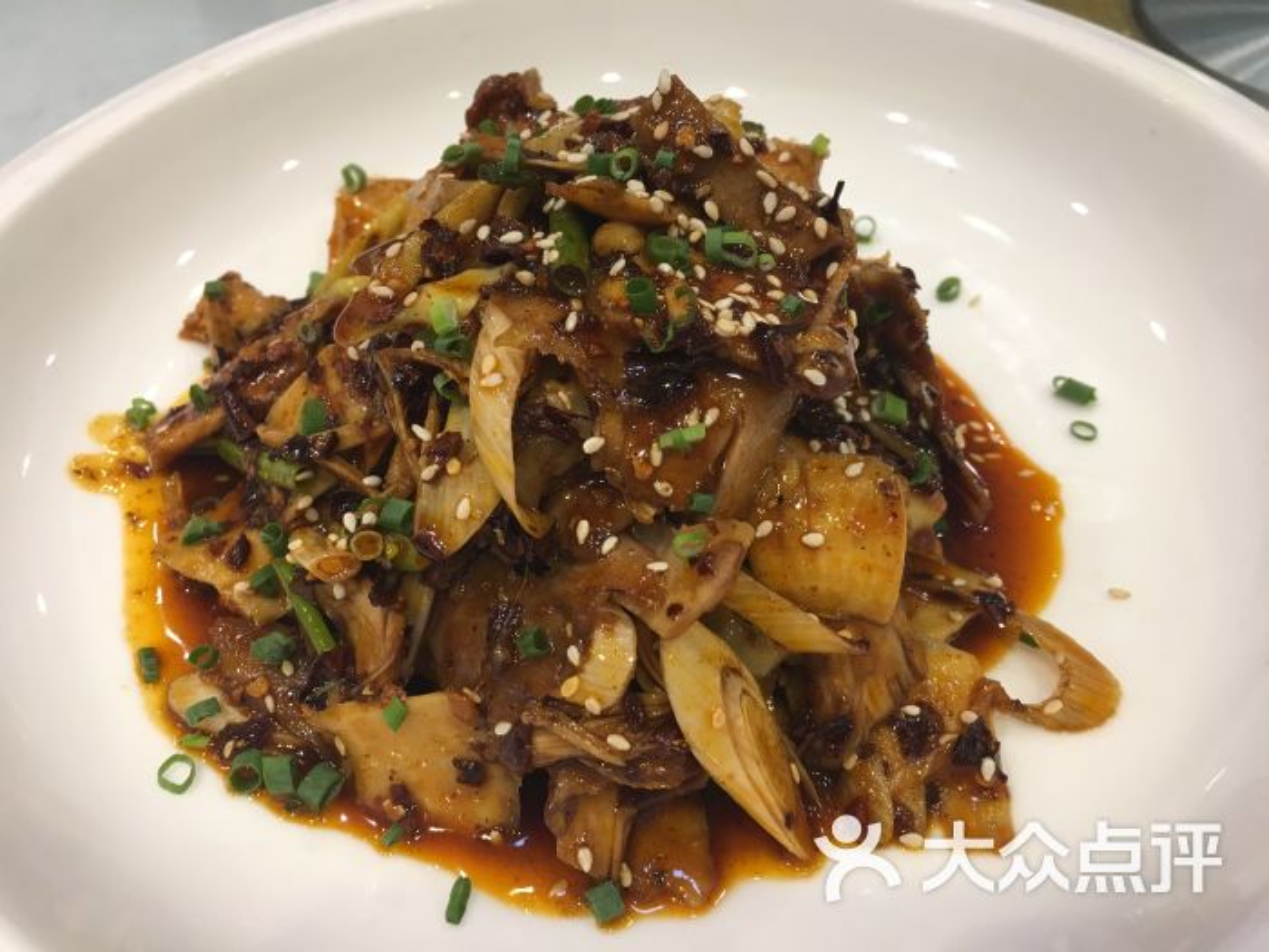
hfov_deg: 61.7
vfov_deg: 48.2
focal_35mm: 29
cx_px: 634
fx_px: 1063
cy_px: 476
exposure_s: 1/17
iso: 40
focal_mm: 4.15
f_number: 2.2
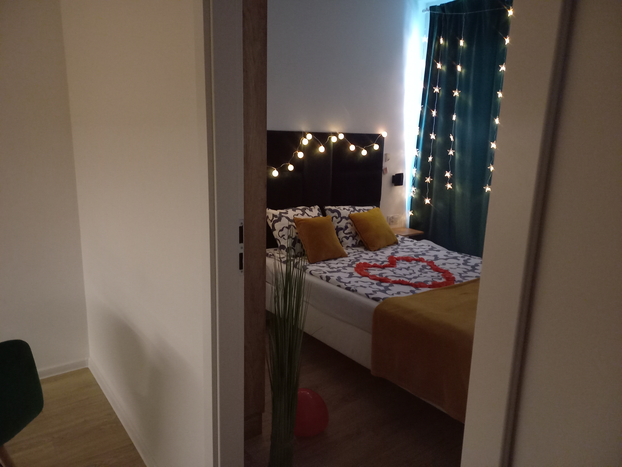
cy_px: 234
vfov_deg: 54.9
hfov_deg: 69.4
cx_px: 311
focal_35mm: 25
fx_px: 449
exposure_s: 1/16.7
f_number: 1.8
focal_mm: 4.65
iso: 1600
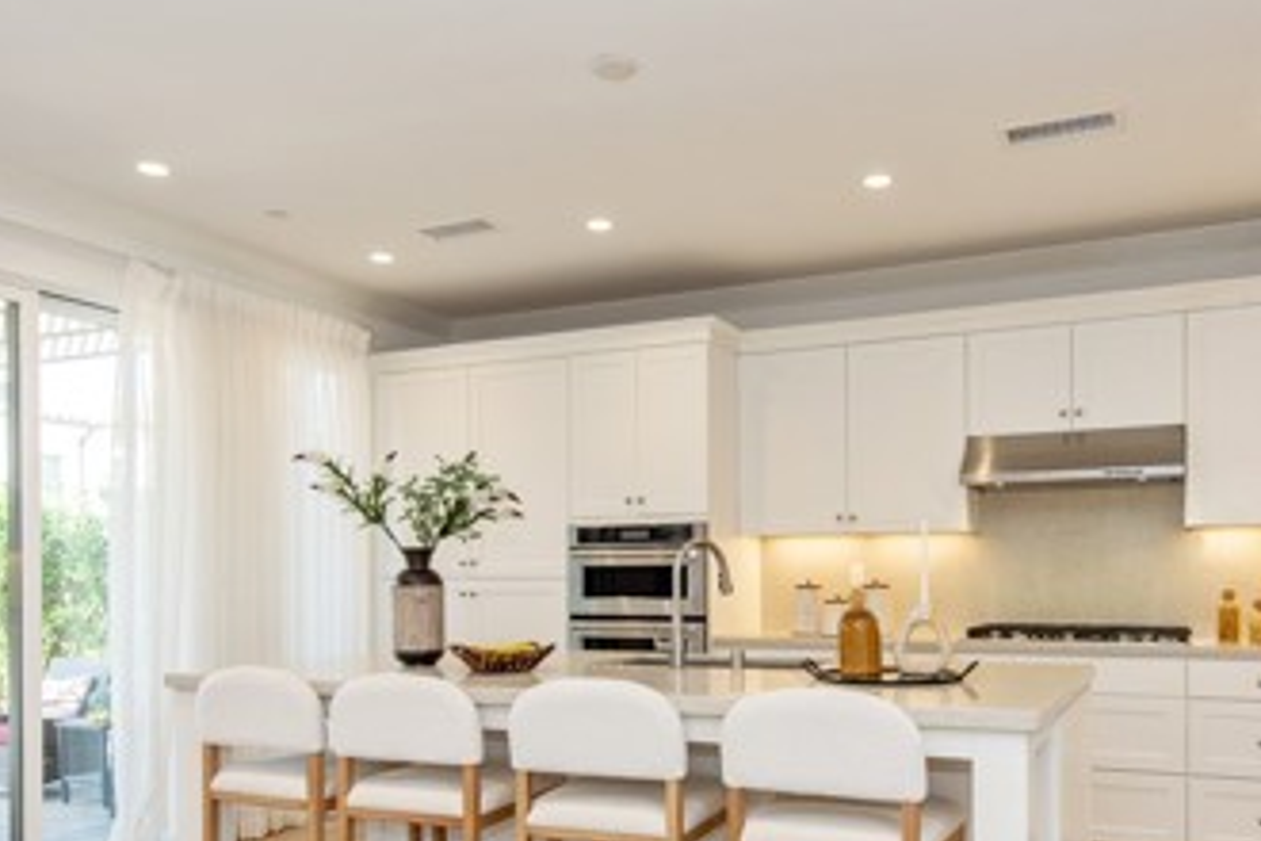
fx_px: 1086
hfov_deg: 60.1
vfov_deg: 41.5
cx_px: 715
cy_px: 594
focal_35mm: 31
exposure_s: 1/125
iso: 560
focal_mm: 16
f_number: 5.6
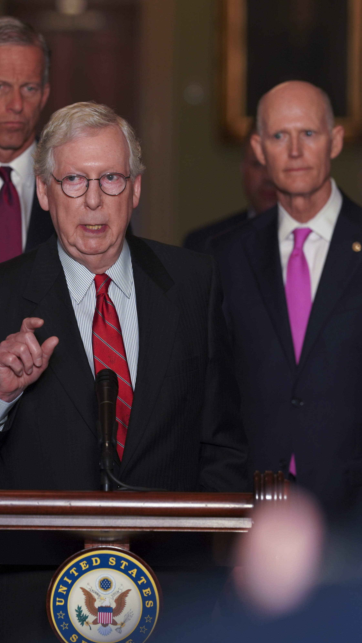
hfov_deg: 5.7
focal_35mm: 213
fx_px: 3635
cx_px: 143
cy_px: 321
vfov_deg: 10.1
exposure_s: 1/320
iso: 1000
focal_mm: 135
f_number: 2.8
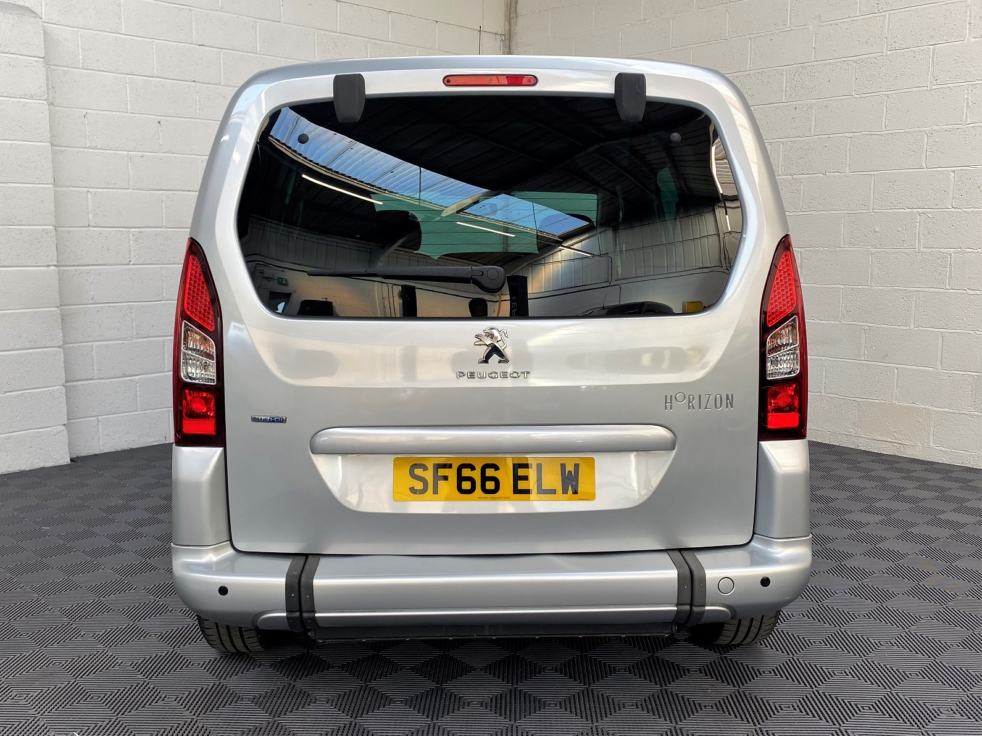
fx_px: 738
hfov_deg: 67.3
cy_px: 368
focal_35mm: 26
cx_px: 491
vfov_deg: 53.1
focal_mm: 4.25
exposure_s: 1/100
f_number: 1.8
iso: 32
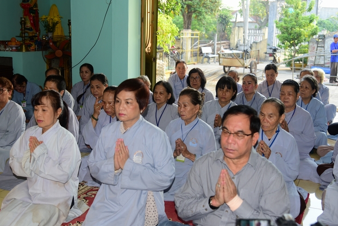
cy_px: 109
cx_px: 164
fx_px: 432
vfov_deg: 29.3
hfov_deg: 42.7
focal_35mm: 46
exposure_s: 1/60
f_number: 4
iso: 320
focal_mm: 44
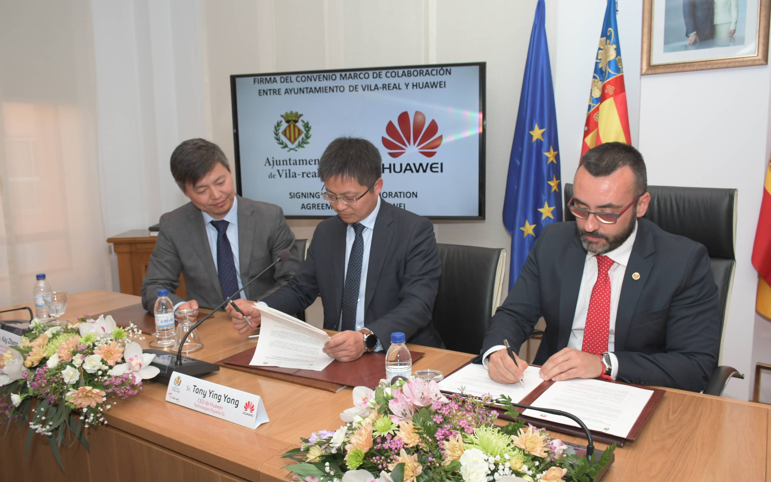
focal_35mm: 28
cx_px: 384
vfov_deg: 44.5
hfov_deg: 66.5
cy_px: 241
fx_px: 588
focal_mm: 18
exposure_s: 1/125
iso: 640
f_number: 6.3
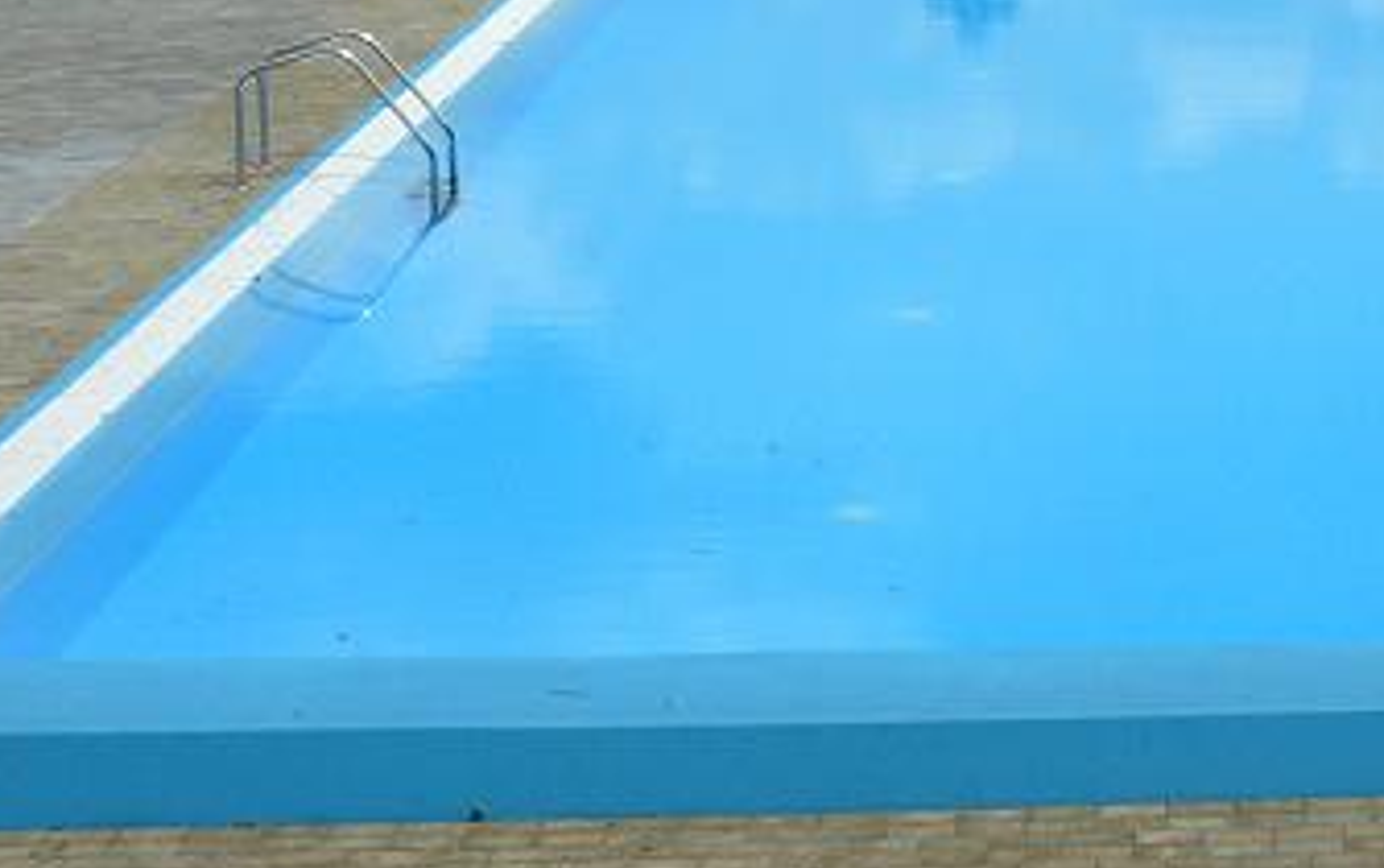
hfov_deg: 21.3
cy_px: -87
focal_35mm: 91
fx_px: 3435
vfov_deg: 14.1
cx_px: 1615
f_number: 7.1
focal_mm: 6
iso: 100
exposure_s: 1/400
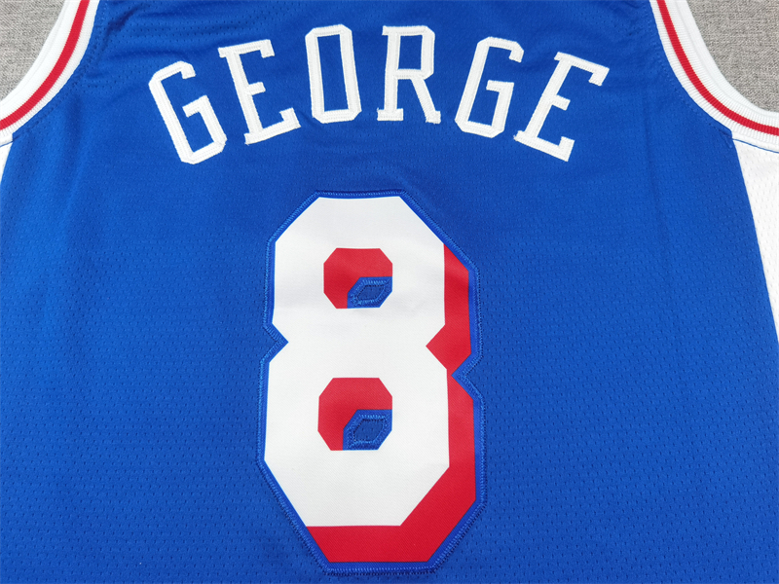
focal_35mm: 27
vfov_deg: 51.4
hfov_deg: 65.3
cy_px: 292
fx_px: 608
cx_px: 390
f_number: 1.9
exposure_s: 1/100
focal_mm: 6.71
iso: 50
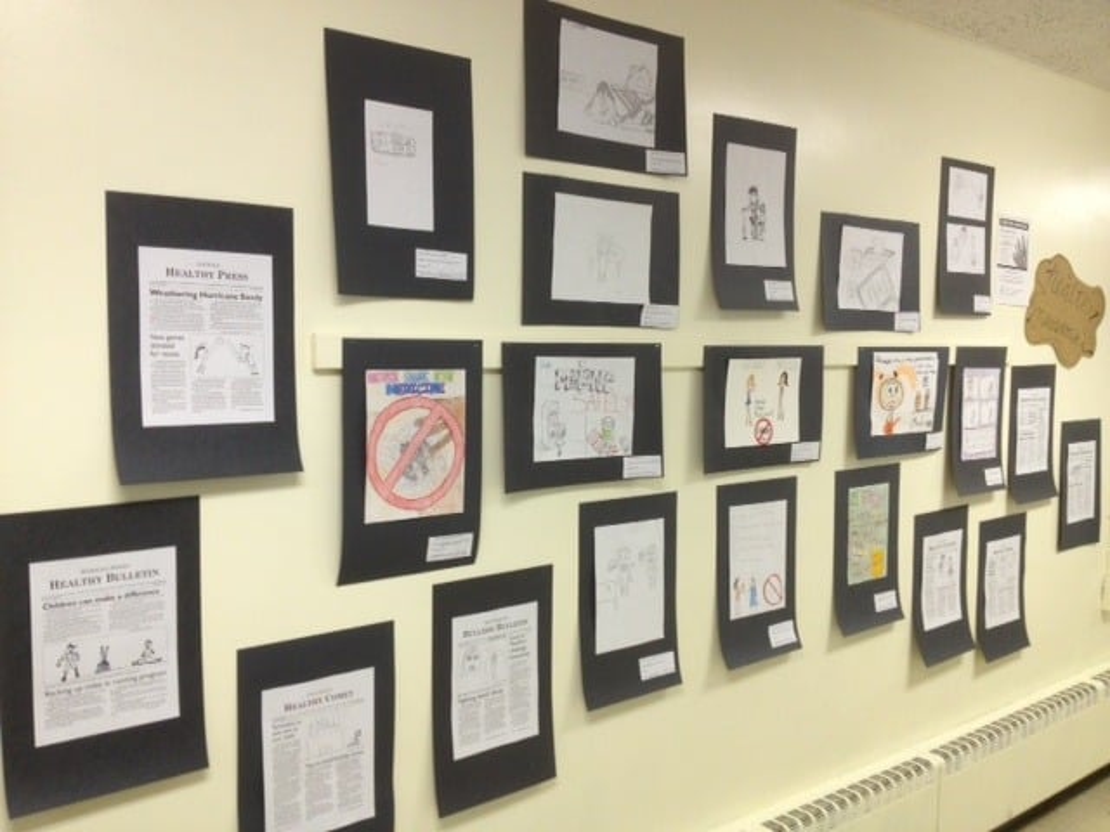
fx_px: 1122
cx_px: 555
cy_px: 416
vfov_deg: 40.7
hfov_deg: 52.6
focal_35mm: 35
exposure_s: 1/20
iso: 80
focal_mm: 4.28
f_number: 2.4
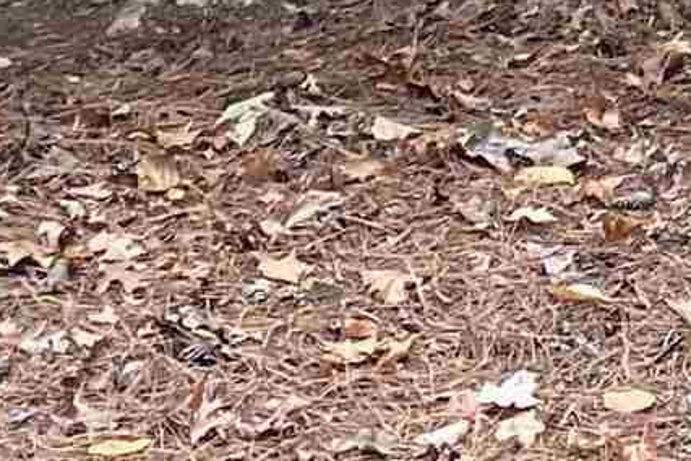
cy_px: -1201
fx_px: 3743
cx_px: 1280
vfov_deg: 6.1
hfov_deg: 9.9
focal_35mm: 195
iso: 50
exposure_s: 1/122
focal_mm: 4.25
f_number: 1.8
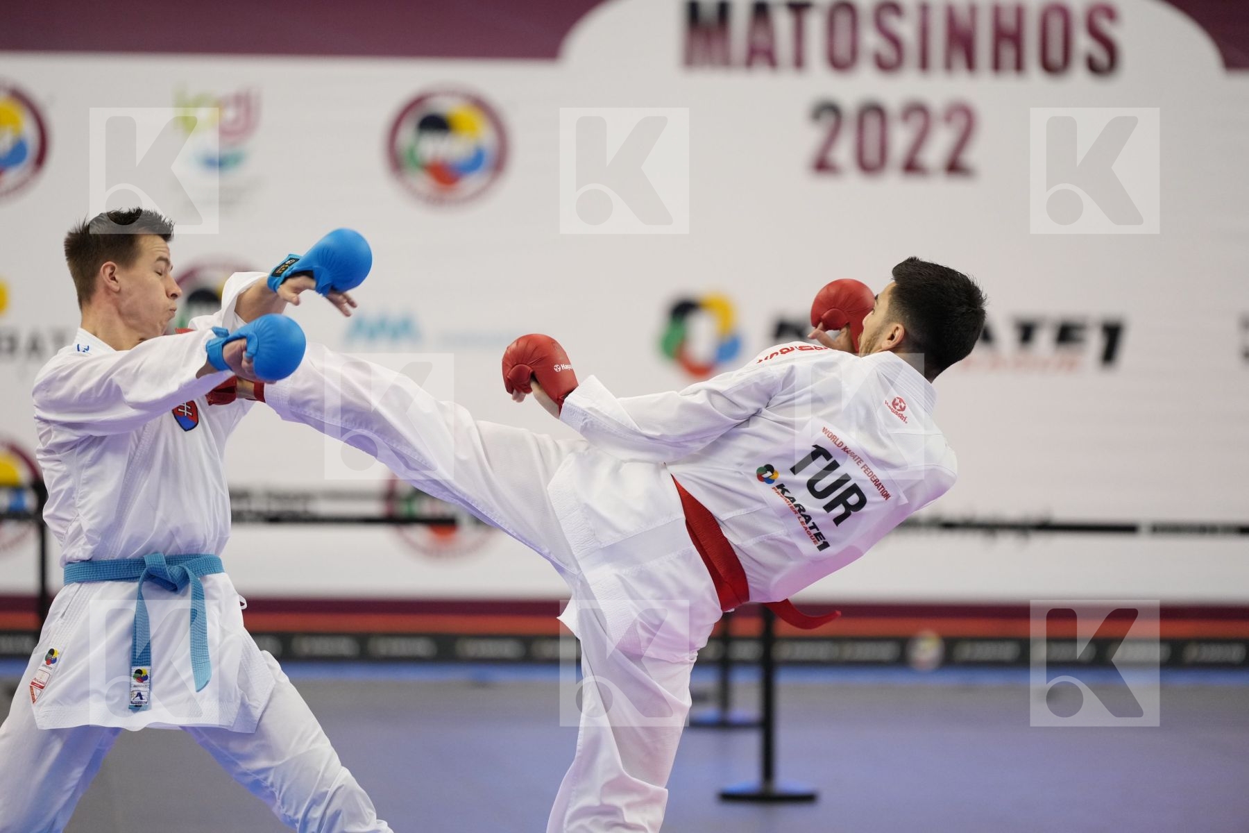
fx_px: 6938
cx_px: 624
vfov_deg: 6.9
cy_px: 416
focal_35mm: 200
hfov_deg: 10.3
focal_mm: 200
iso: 2500
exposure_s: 1/1000
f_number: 2.8
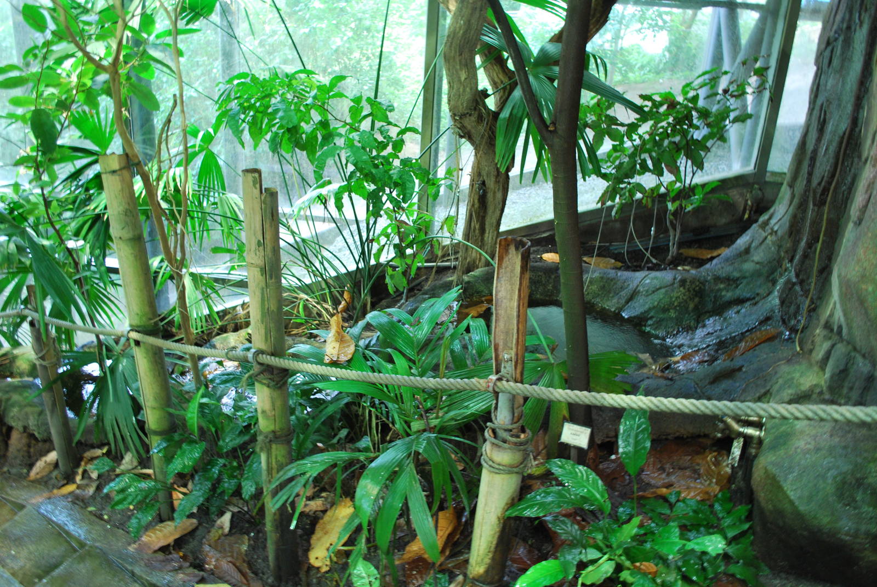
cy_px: 294
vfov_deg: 48.0
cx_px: 438
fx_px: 659
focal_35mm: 27
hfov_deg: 67.3
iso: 400
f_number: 3.5
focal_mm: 18
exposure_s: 1/13
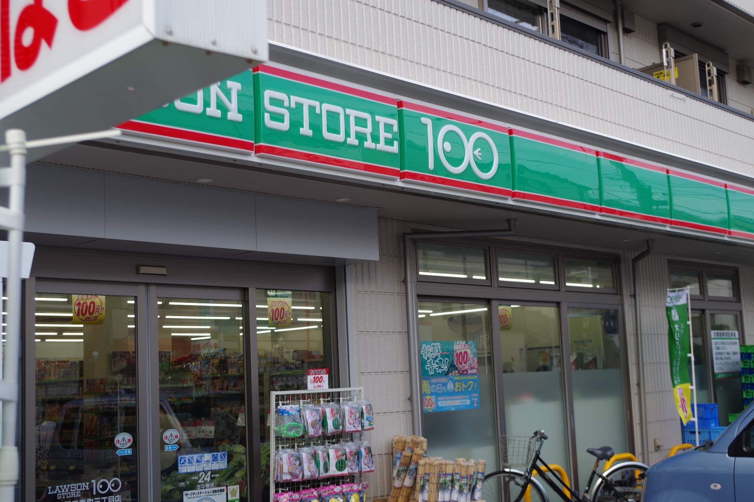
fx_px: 1047
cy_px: 247
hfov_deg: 39.6
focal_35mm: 50
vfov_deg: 27.0
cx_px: 384
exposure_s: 1/125
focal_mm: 32.5
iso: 100
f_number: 5
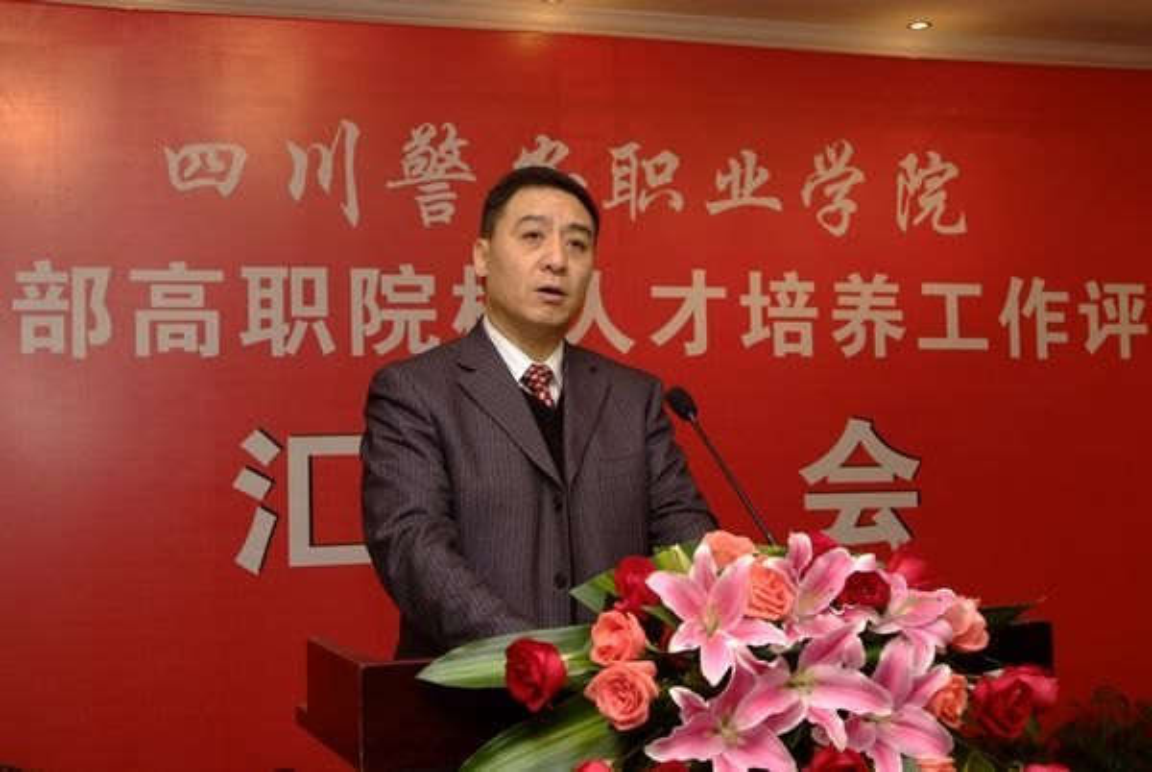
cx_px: 576
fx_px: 1698
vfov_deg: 25.6
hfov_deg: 37.5
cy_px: 386
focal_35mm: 53
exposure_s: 1/60
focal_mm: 35
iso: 400
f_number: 5
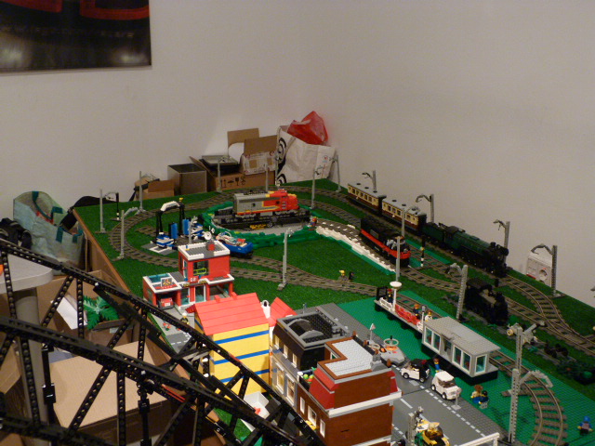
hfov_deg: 46.8
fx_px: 688
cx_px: 298
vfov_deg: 36.0
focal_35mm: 40
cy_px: 223
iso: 400
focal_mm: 7.3
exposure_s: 1/25
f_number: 3.1
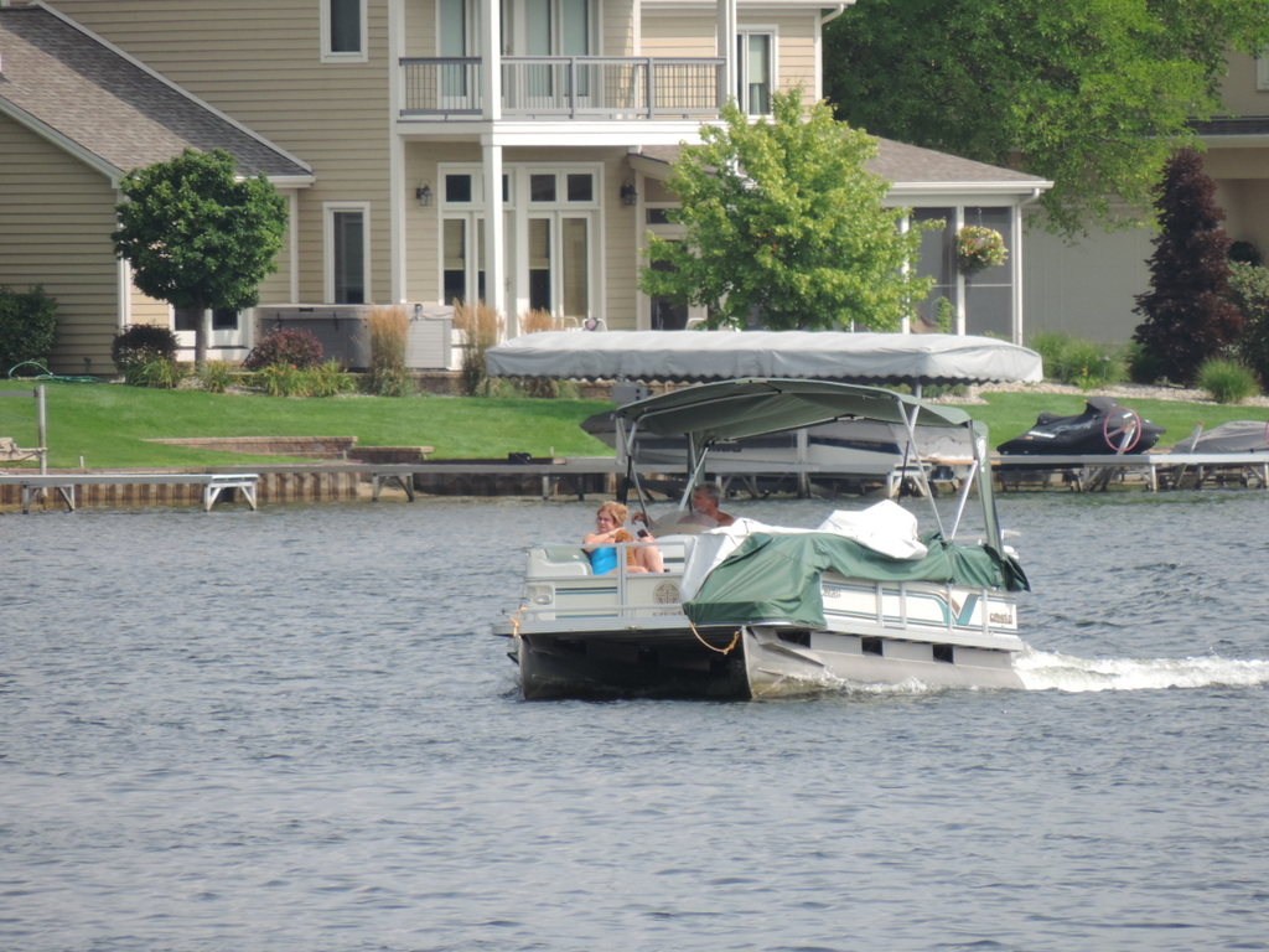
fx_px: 32993
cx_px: 634
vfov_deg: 1.7
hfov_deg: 2.2
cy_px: 476
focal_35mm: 900
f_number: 5.5
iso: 140
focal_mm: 160.5
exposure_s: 1/500
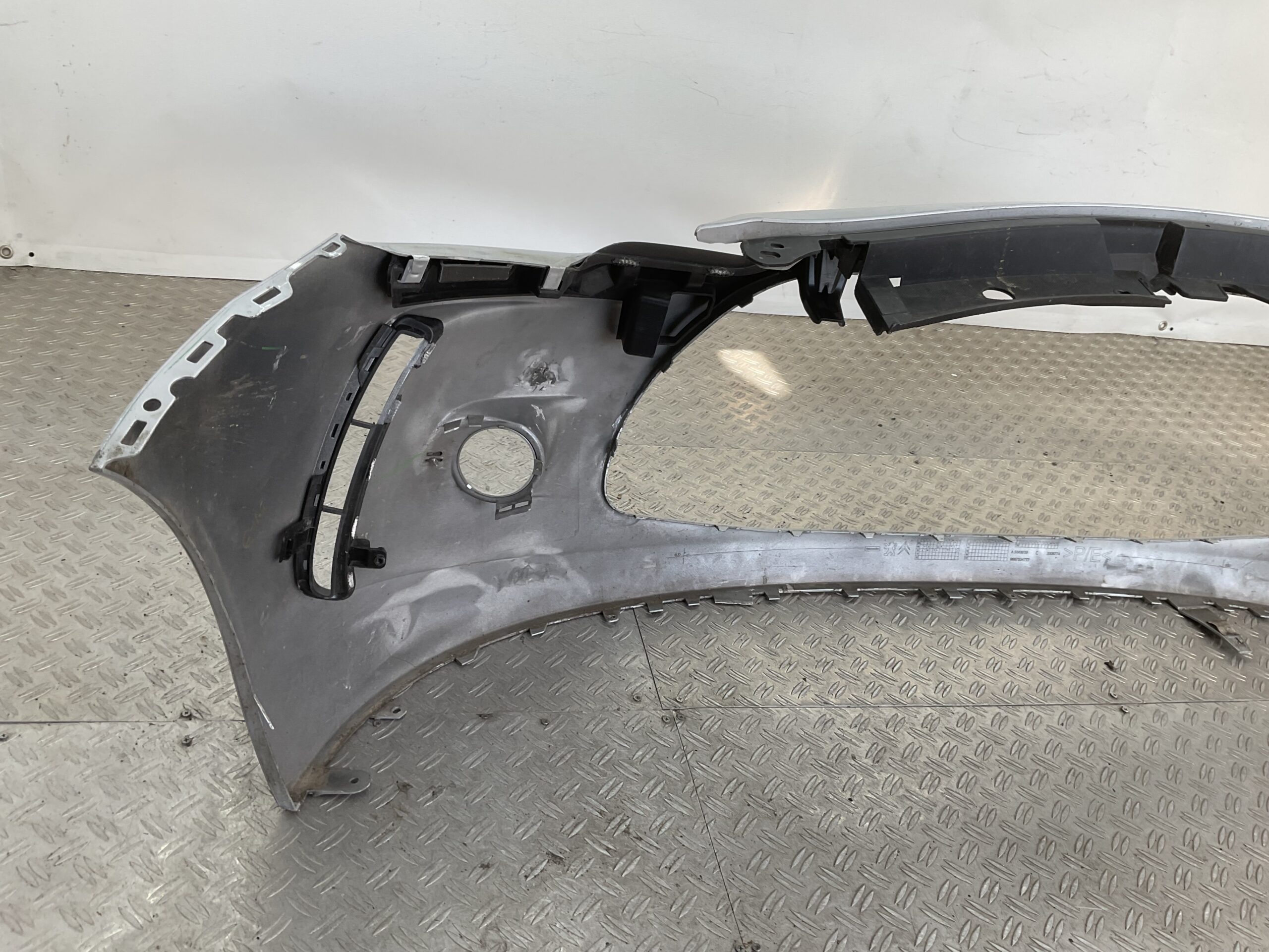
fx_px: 1063
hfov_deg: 61.7
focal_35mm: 29
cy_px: 476
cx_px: 634
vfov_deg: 48.2
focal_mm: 3
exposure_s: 1/124
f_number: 1.8
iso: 16
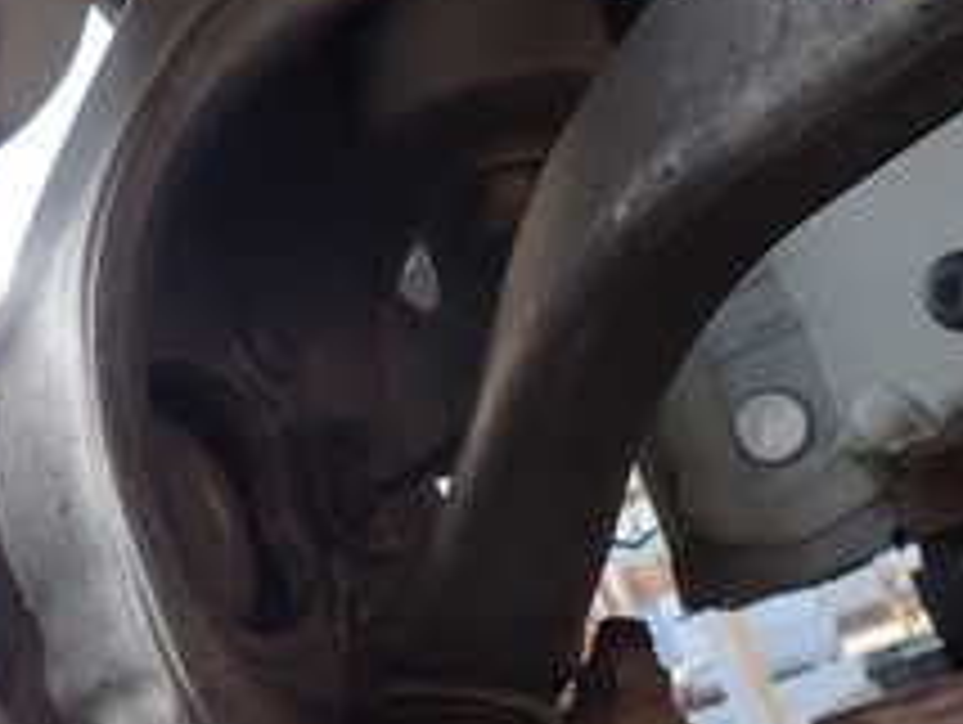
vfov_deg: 20.9
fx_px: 1950
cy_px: 513
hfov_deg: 27.3
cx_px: 207
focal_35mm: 70
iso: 100
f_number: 2.8
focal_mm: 4.5
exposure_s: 1/125
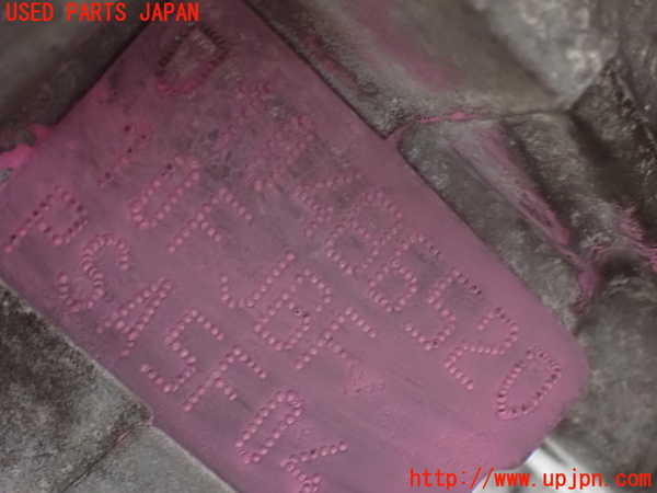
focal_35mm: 100
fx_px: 1898
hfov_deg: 19.6
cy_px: 246
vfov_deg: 14.8
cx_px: 328
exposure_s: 1/50
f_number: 4.9
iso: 1600
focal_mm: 18
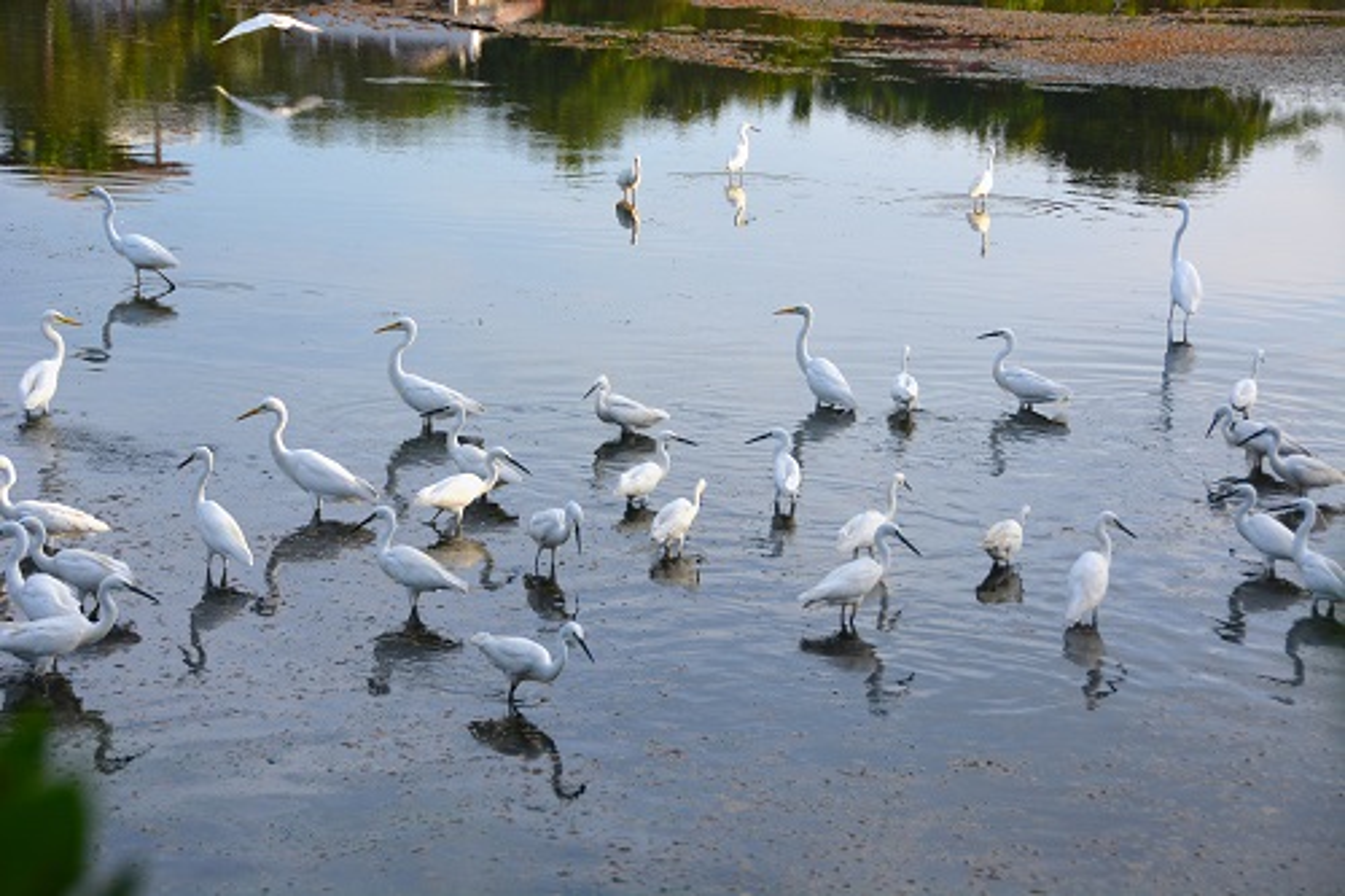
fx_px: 3473
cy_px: 448
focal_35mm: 93
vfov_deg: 14.7
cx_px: 672
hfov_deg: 21.9
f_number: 4.8
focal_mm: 62
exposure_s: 1/1250
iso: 400
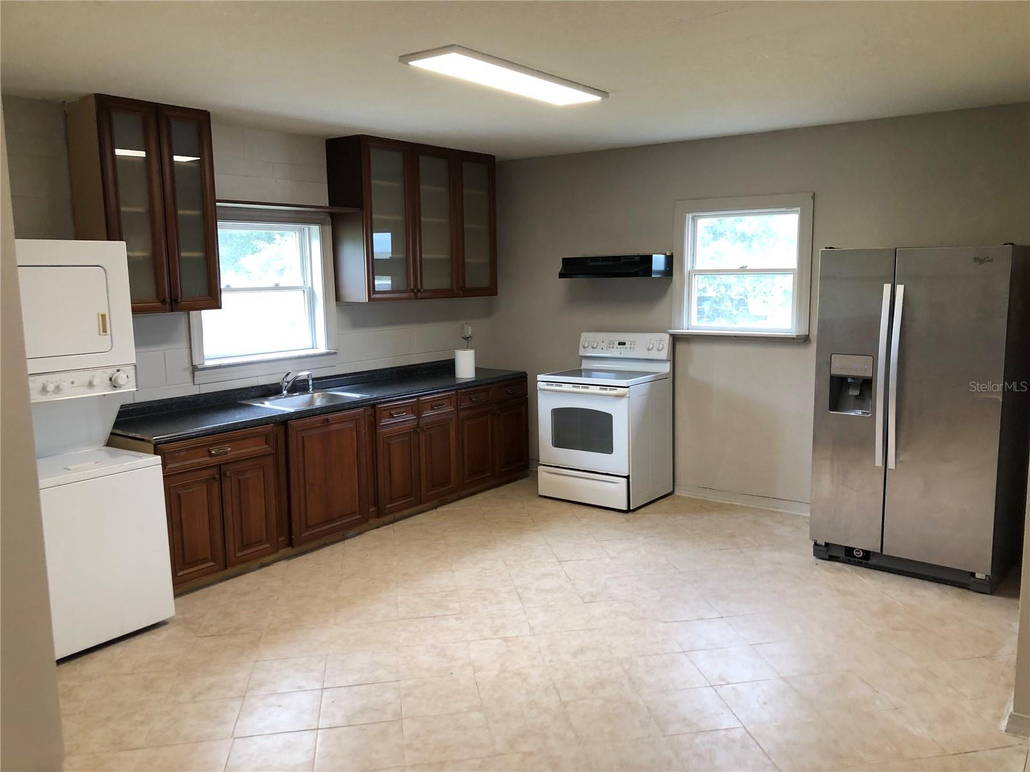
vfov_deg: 49.7
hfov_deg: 63.4
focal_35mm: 28
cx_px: 515
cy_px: 386
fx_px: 833
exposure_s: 1/30
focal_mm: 3.99
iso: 40
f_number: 1.8
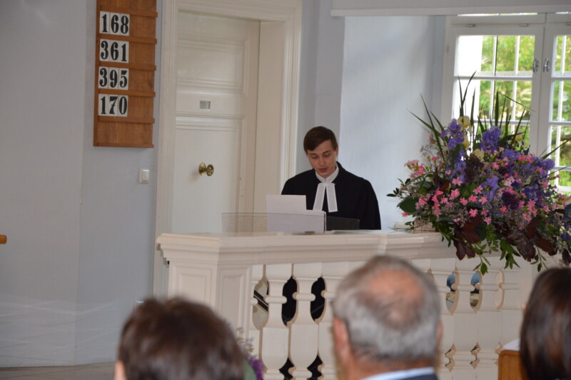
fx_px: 2187
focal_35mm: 138
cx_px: 286
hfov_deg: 14.9
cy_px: 190
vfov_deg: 9.9
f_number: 5.6
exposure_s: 1/60
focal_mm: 92
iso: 720
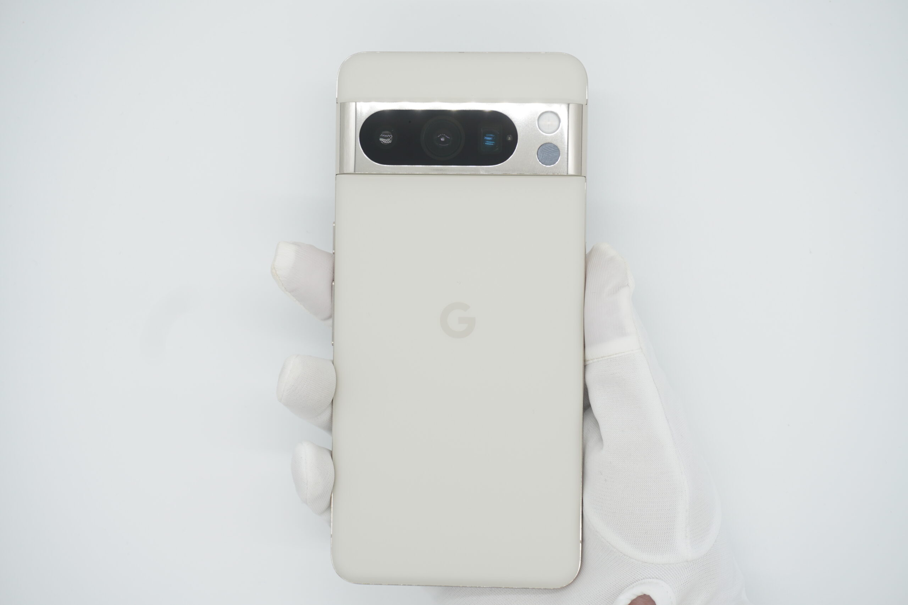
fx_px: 1286
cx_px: 454
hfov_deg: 38.9
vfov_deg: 26.5
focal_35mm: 51
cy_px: 302
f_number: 5.6
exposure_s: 1/80
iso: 100
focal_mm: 34
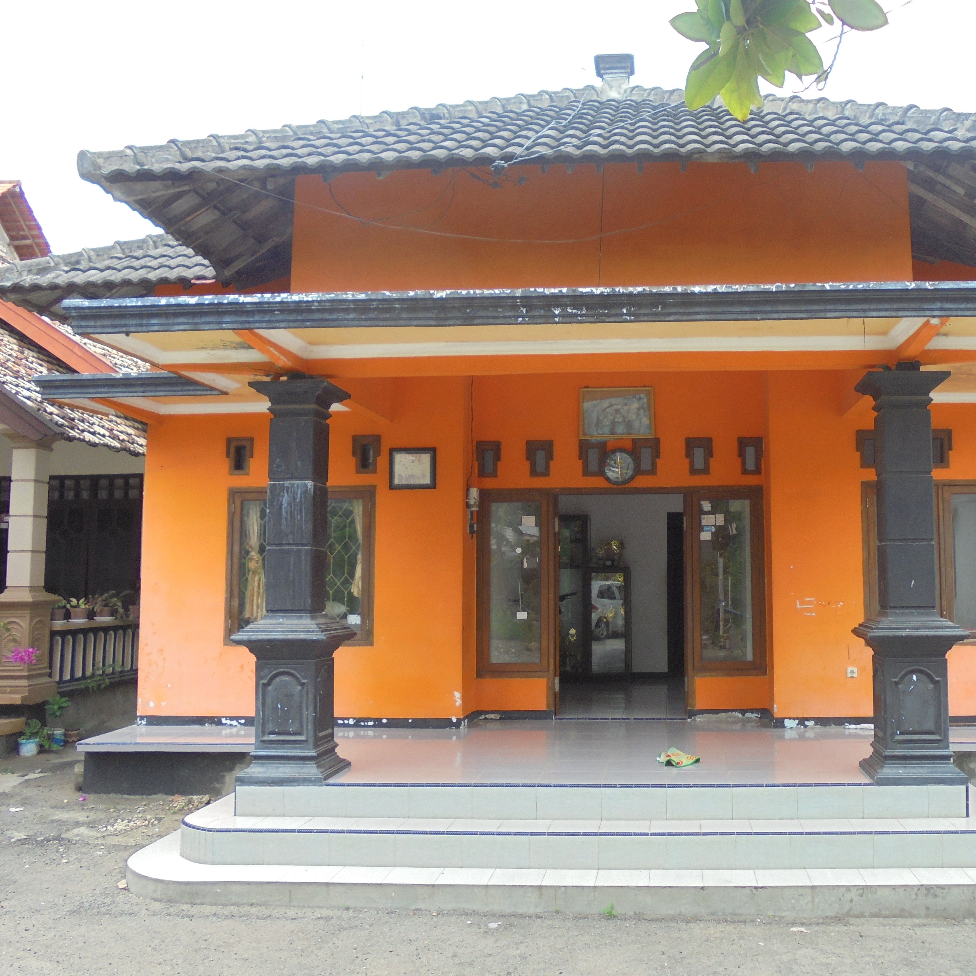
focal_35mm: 31
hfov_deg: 51.7
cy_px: 485
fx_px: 989
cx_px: 638
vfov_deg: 52.5
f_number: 3.5
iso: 100
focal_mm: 4.6
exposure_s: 1/200
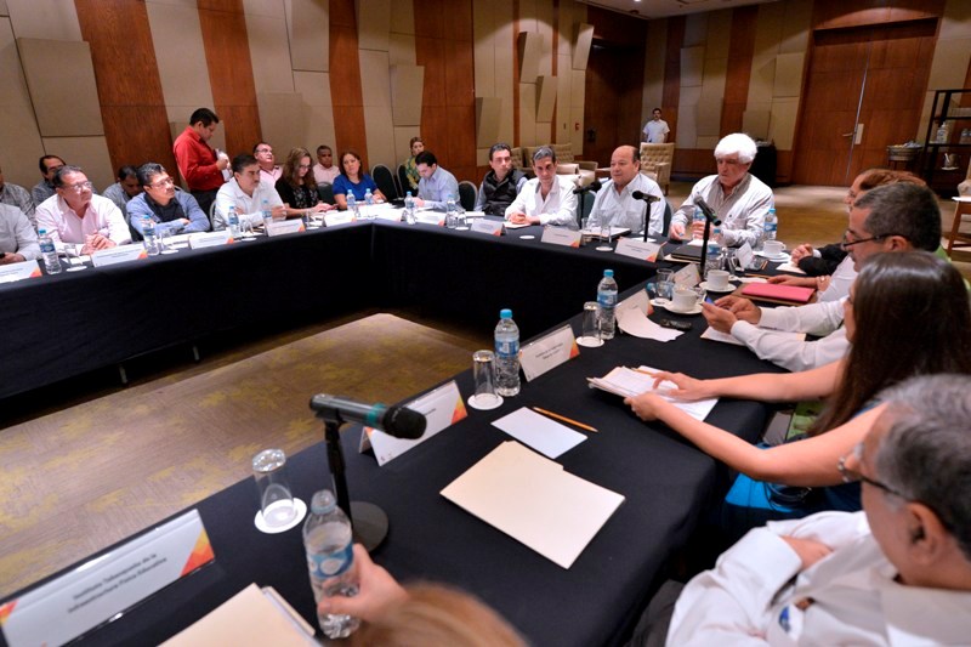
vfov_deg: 70.4
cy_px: 324
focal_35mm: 17
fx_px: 458
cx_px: 486
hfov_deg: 93.3
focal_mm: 17
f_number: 3.5
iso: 3200
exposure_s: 1/40
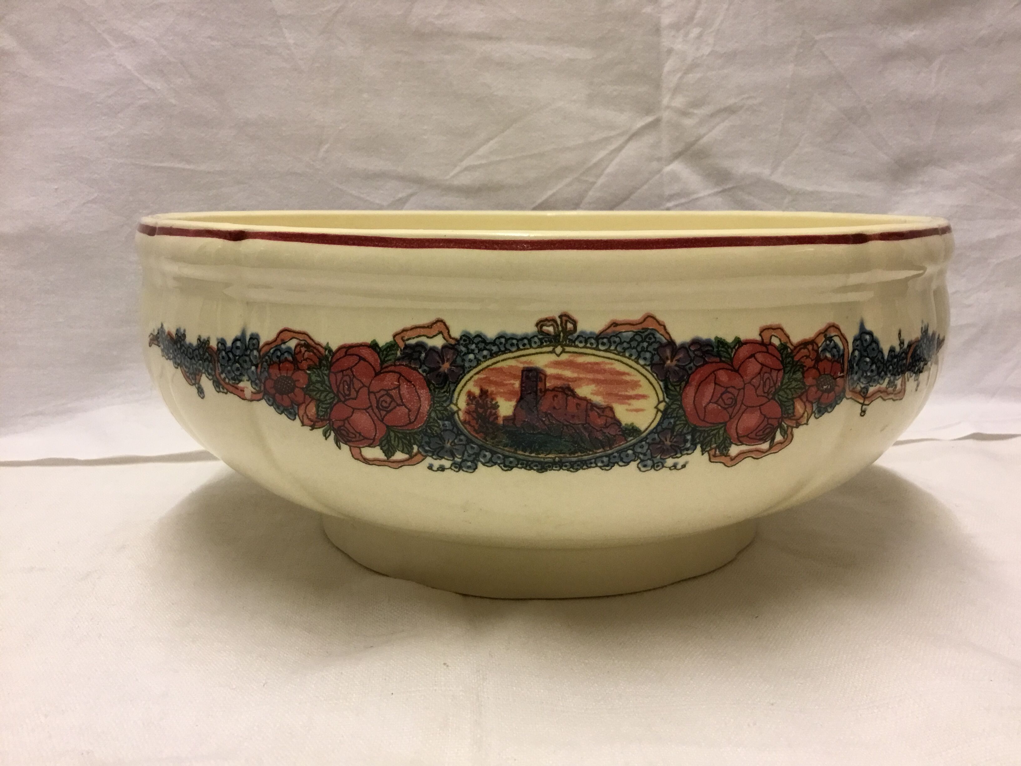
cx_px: 510
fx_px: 914
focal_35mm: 31
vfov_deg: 45.4
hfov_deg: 58.4
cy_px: 383
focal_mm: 3.3
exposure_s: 1/33
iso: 64
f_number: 2.4
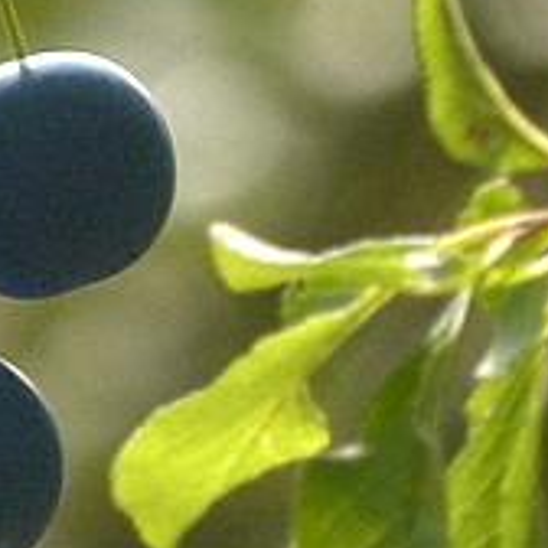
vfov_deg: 0.6
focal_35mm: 2713
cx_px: -232
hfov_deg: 0.6
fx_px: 48591
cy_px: 370
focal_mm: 108
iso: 400
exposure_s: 1/320
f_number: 5
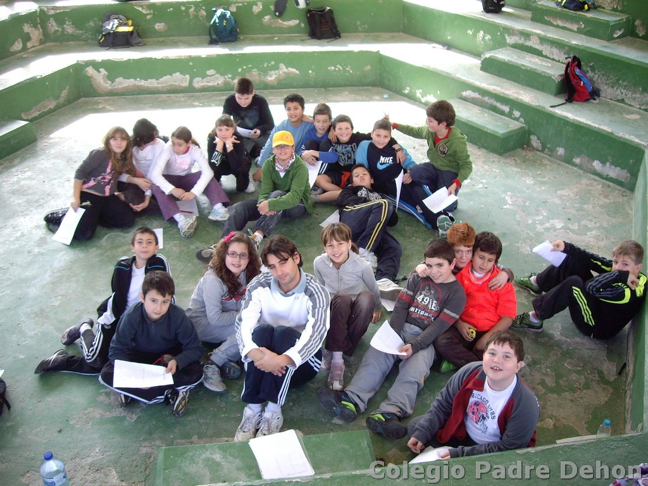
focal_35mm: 38
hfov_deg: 49.0
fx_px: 711
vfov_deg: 37.7
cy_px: 243
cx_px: 324
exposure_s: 1/80
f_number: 2.7
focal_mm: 6.2
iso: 100
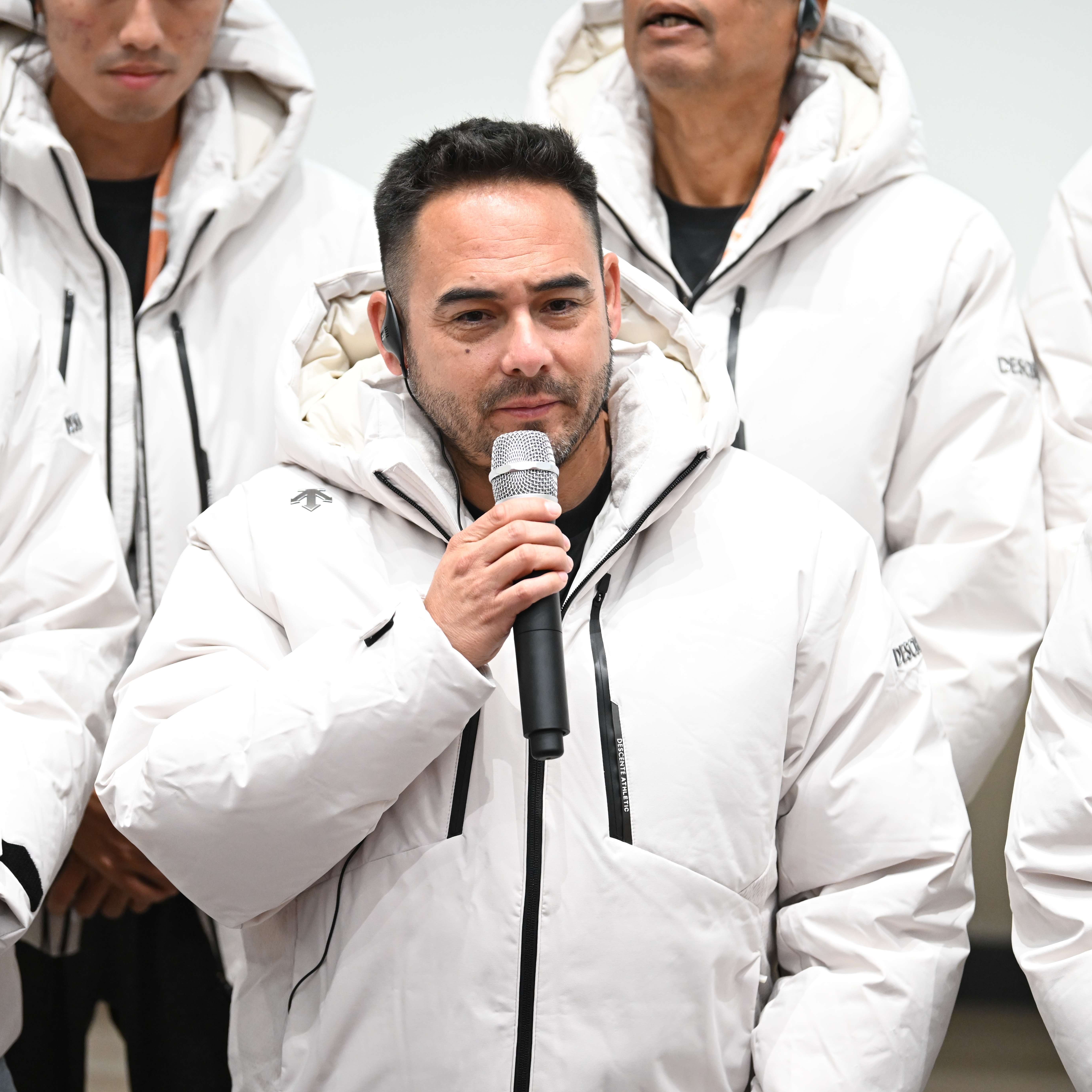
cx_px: 562
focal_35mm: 166
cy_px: 546
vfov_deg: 10.5
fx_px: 5925
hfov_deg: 10.5
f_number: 2.8
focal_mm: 130
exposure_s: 1/320
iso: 3200
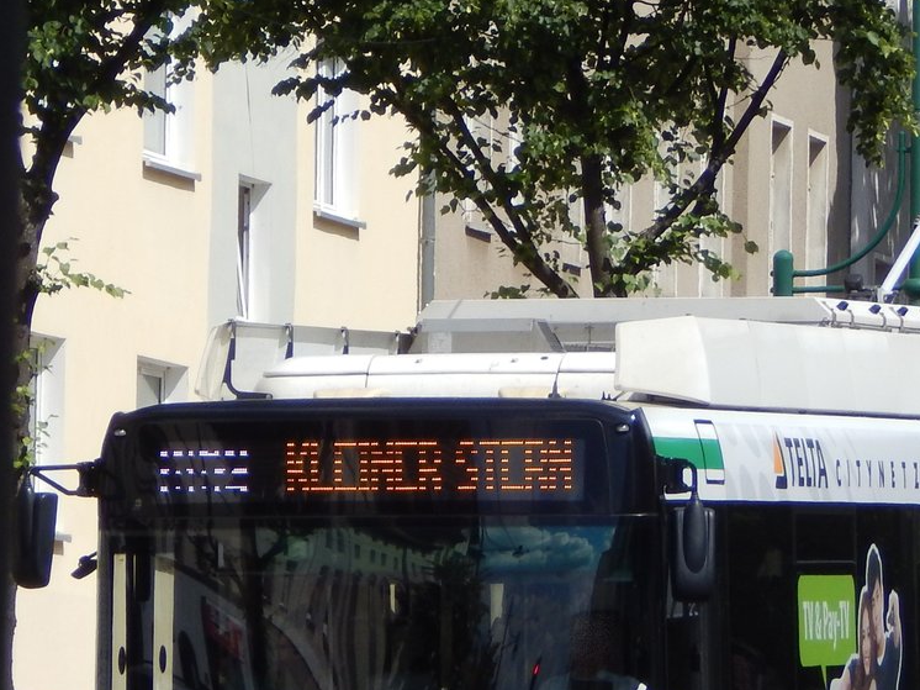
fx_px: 8847
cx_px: 639
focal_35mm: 333
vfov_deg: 4.5
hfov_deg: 6.0
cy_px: 509
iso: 125
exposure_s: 1/1000
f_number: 5.4
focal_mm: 37.1
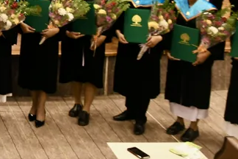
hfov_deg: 17.9
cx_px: -134
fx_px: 661
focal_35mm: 100
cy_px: -96
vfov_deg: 12.8
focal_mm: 18
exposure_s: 1/50
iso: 800
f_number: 3.5
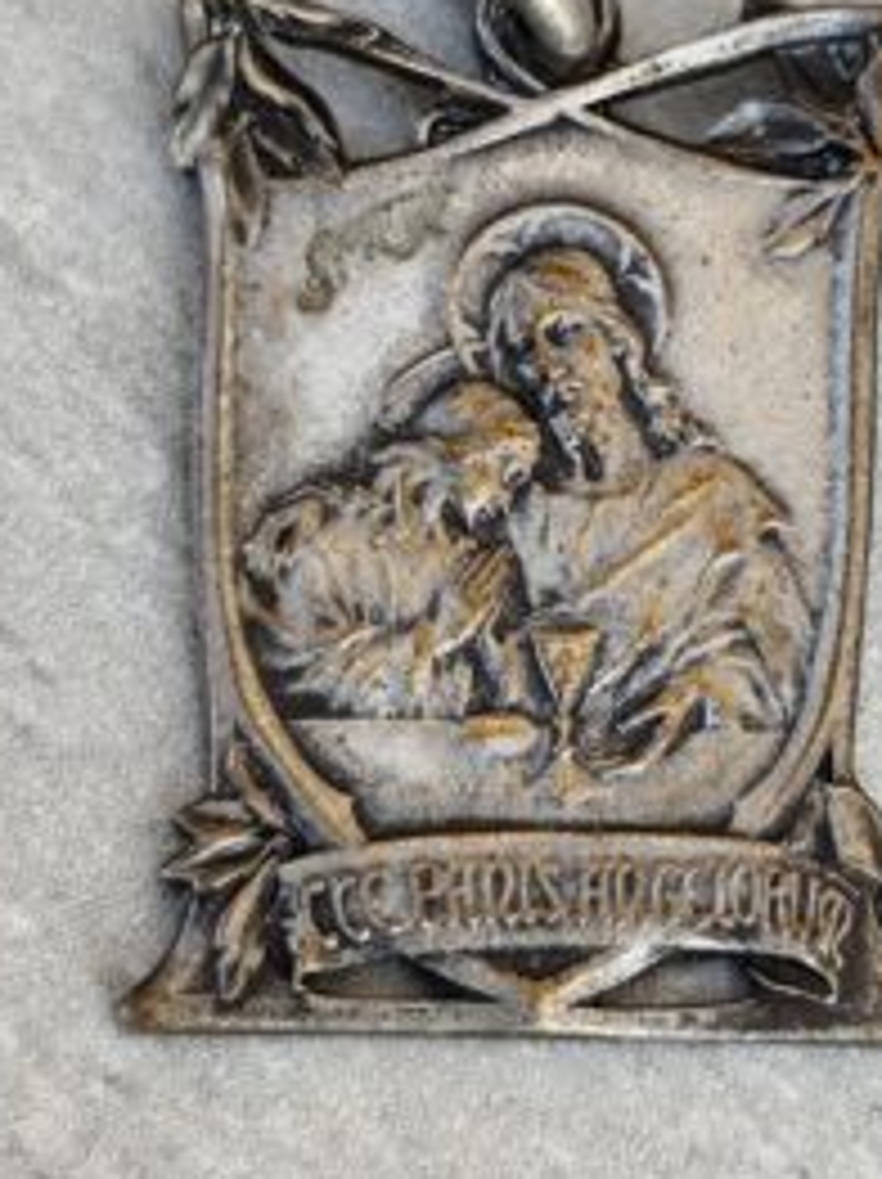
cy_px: 446
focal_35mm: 142
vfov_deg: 13.9
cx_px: 616
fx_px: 4832
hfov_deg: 10.4
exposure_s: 1/100
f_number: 1.65
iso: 125
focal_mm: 6.19
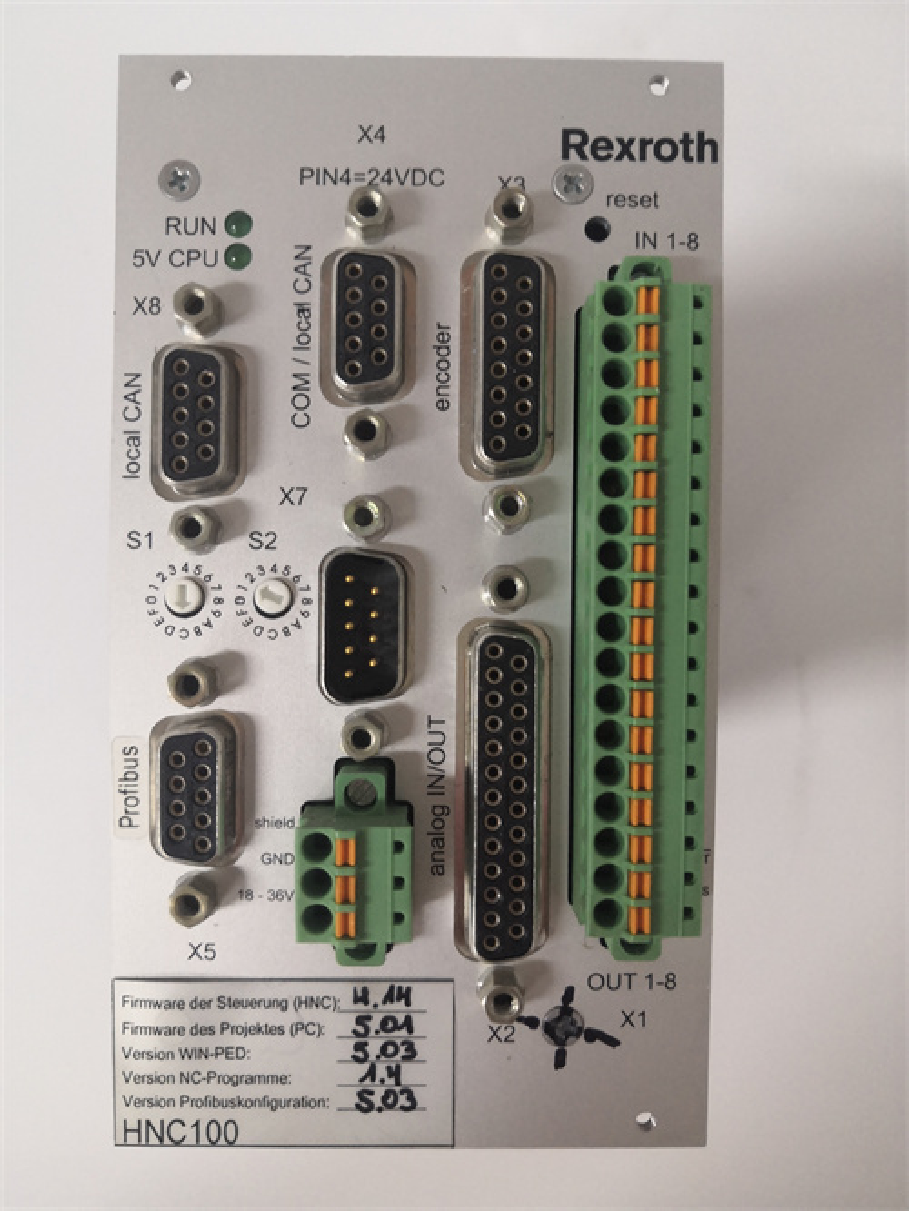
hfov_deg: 51.4
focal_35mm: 27
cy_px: 606
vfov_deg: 65.3
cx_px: 454
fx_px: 945
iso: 320
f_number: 1.8
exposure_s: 1/50
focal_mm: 3.95
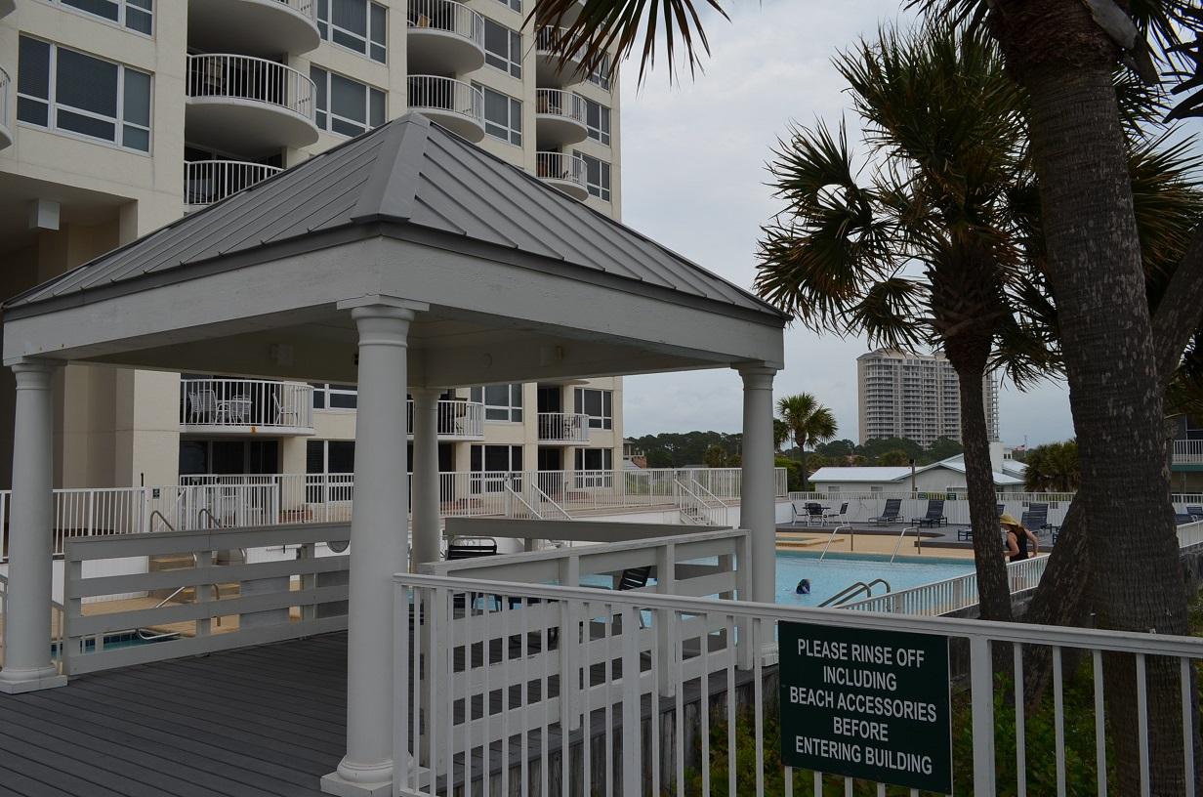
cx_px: 602
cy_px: 398
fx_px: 1000
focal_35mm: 30
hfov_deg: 62.0
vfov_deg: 43.4
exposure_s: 1/320
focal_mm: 20
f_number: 9
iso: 100
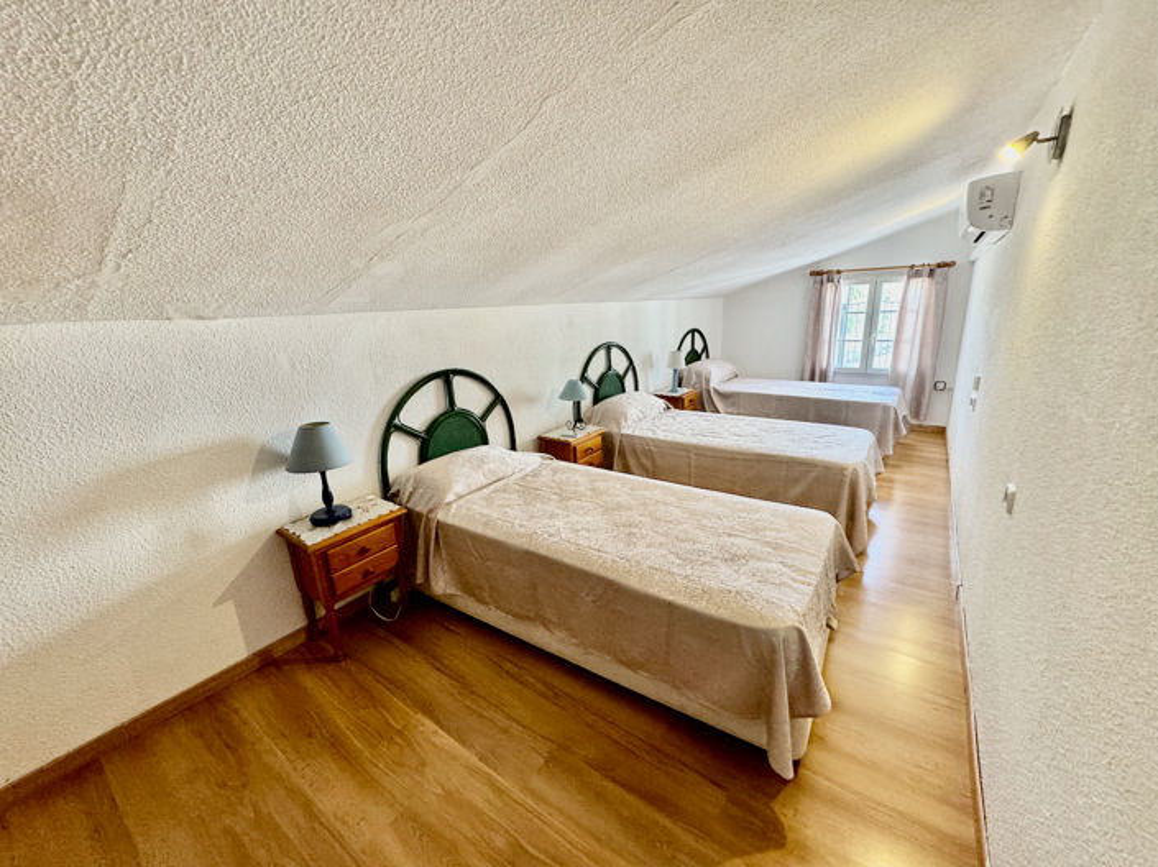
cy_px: 434
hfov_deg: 102.1
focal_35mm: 14
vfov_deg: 85.6
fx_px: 468
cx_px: 579
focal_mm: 2.22
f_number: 2.2
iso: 200
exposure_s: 1/50
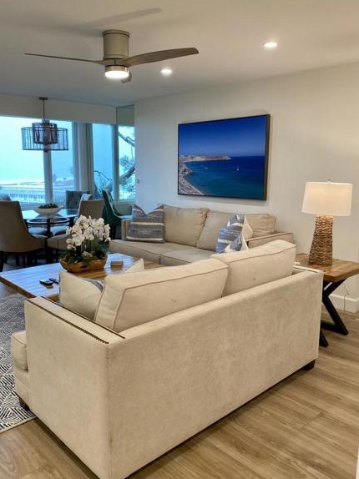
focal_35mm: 29
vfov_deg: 61.7
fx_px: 401
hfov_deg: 48.1
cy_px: 238
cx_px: 159
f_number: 1.8
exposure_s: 1/60
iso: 64
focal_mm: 4.25
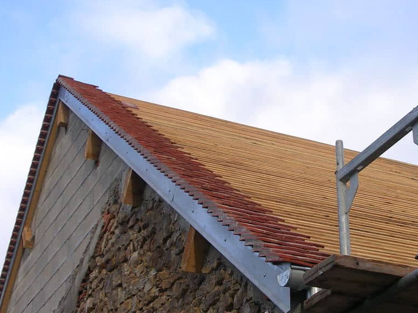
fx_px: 966
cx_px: 276
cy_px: 188
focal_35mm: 80
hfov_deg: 24.3
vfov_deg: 18.4
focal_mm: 9.1
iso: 50
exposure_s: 1/220
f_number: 3.4
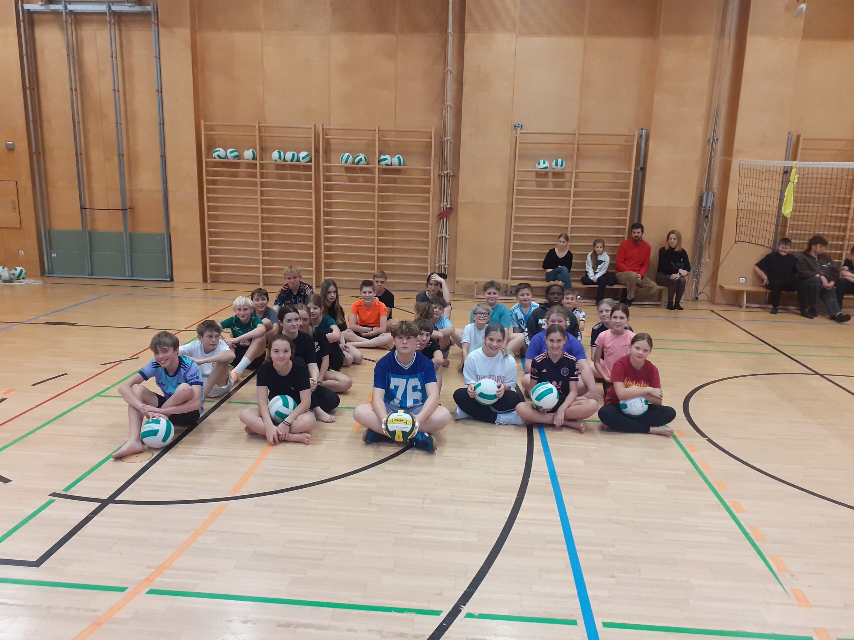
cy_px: 320
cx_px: 427
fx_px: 666
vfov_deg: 51.4
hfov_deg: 65.3
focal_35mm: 27
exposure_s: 1/50
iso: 160
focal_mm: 3.6
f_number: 1.9
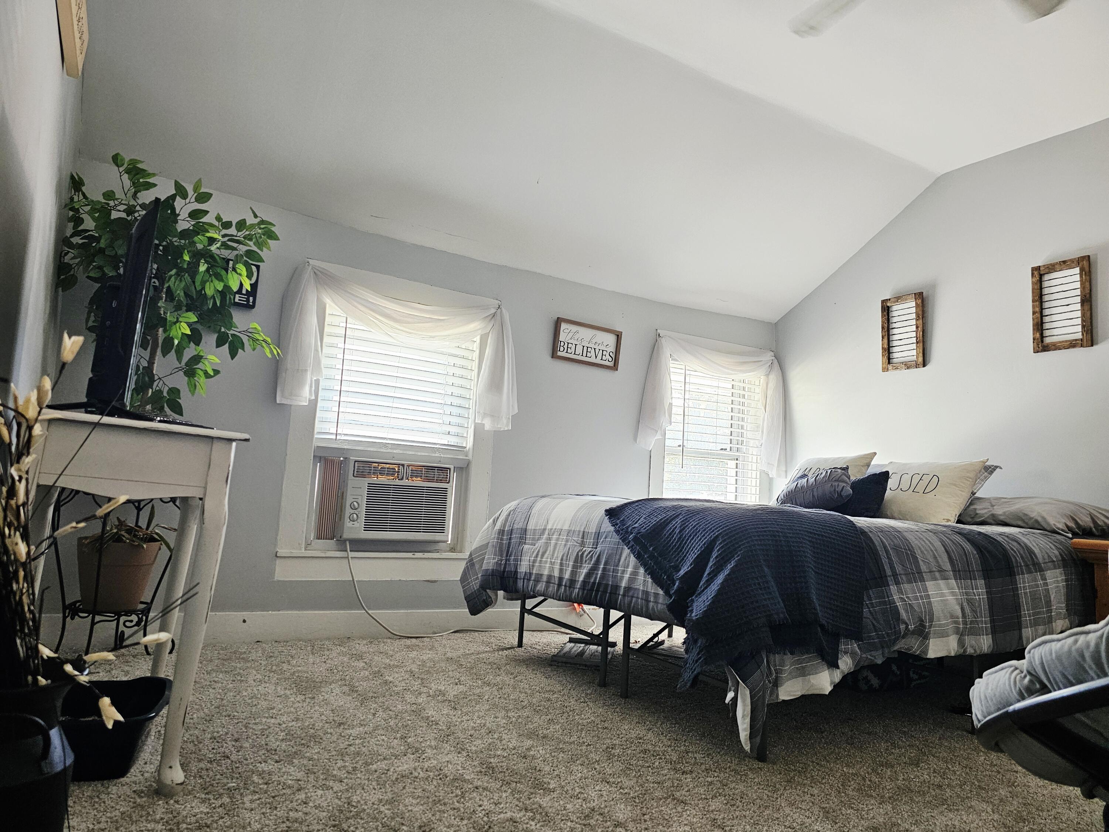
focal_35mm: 23
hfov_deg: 73.9
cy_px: 416
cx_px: 554
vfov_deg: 58.9
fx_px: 737
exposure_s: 1/120
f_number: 1.7
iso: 250
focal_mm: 6.3
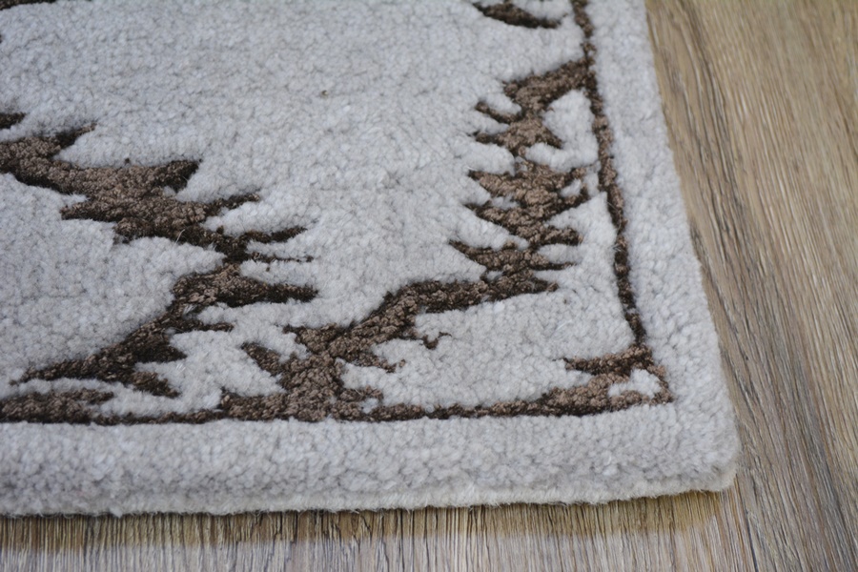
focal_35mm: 68
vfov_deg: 20.2
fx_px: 1609
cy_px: 286
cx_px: 429
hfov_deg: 29.9
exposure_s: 1/60
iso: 800
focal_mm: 45
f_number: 5.3
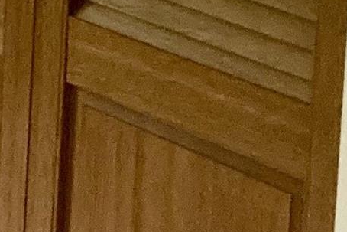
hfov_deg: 8.8
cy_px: -261
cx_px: -650
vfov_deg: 6.7
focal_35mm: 197
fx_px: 1899
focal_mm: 3.99
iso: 640
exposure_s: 1/30
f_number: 1.8
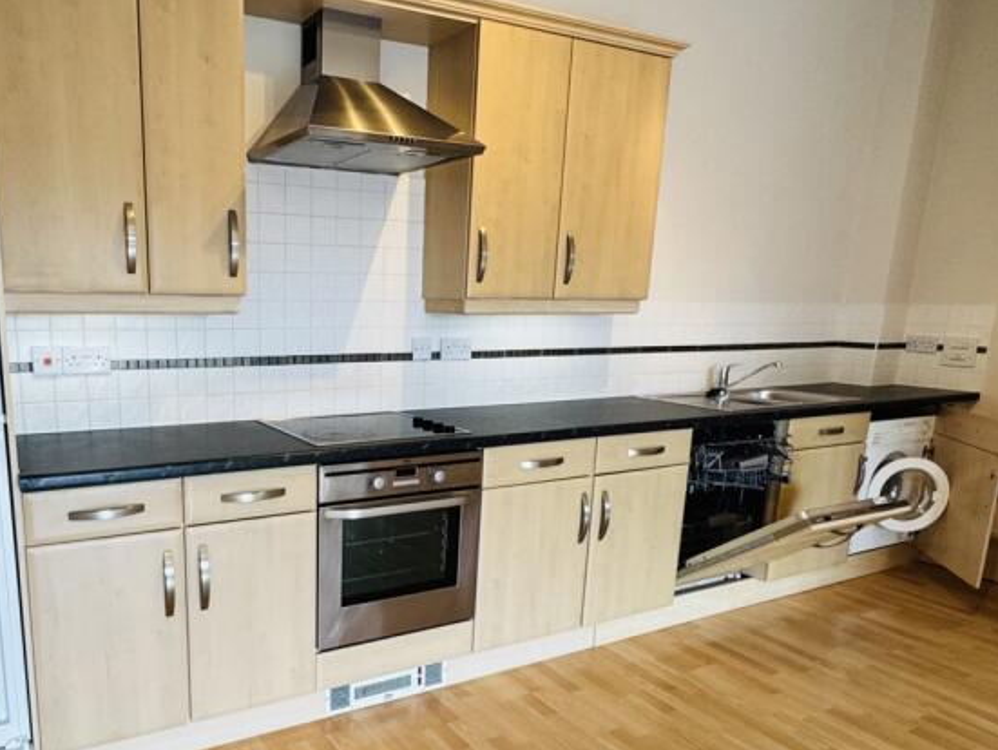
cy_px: 462
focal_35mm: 26
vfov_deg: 52.6
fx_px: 750
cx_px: 339
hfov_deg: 65.6
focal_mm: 2.22
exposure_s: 1/100
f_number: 2.2
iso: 100
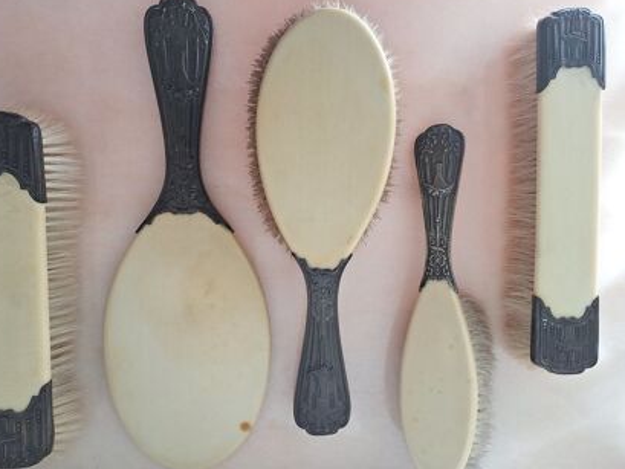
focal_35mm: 27
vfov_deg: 51.3
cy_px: 255
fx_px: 488
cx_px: 272
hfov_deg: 65.1
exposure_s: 1/100
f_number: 1.8
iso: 64
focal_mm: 5.54
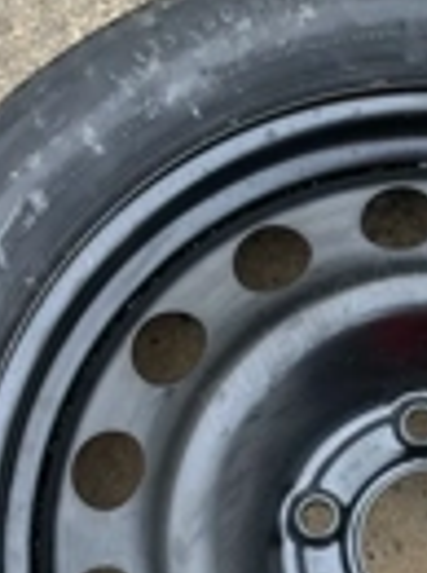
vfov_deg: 13.4
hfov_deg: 9.9
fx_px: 2442
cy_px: 366
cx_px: 423
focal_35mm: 148
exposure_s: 1/89
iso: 80
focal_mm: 6.86
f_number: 1.78
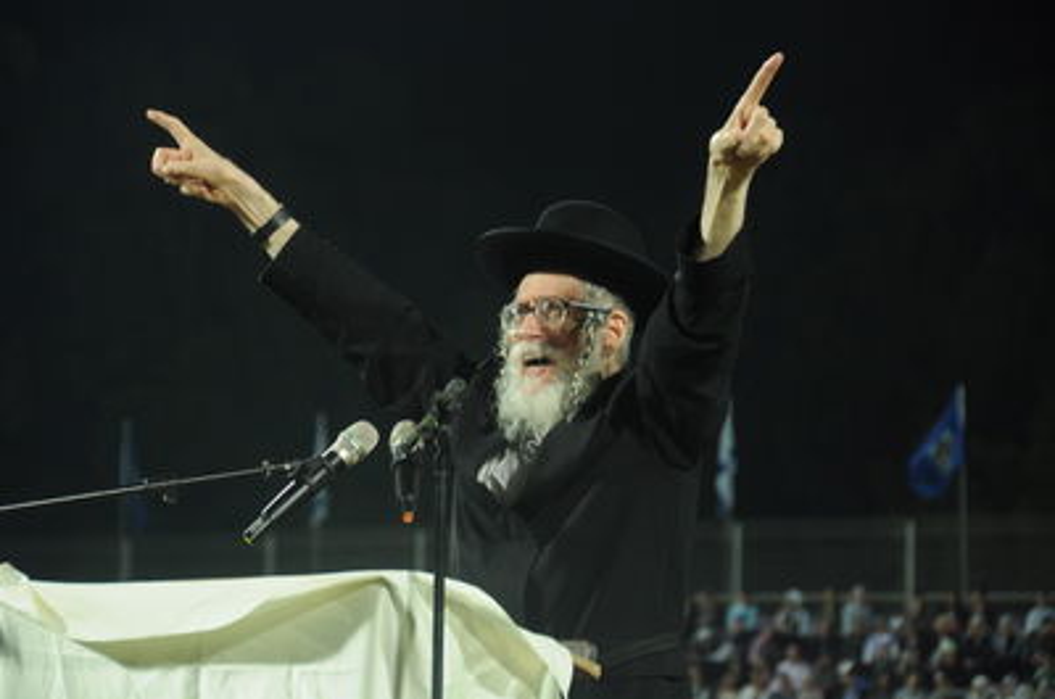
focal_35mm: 158
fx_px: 4606
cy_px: 350
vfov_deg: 8.7
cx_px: 528
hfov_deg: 13.1
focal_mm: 105
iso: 640
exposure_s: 1/40
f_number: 5.3
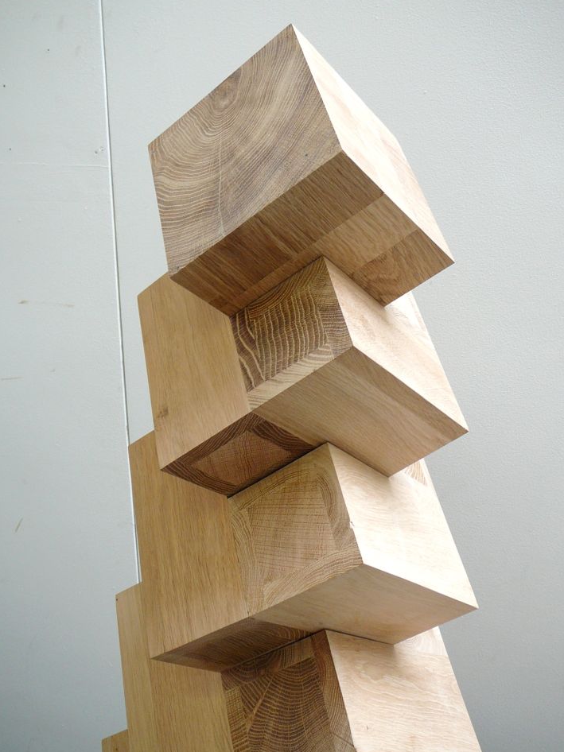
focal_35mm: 37
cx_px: 284
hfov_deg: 38.6
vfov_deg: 50.1
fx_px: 804
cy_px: 366
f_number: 2.8
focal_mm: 5.2
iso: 80
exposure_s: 1/40
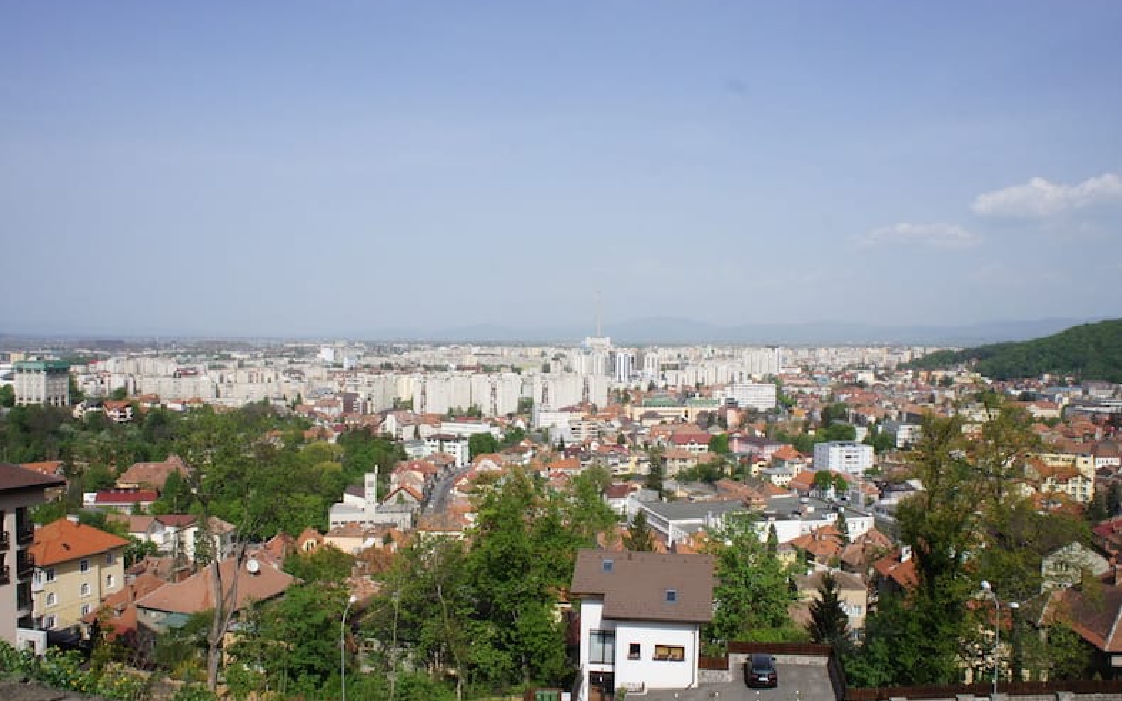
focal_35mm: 28
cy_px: 363
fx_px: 856
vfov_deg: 44.5
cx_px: 570
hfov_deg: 66.5
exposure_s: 1/250
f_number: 11
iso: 200
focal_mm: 18
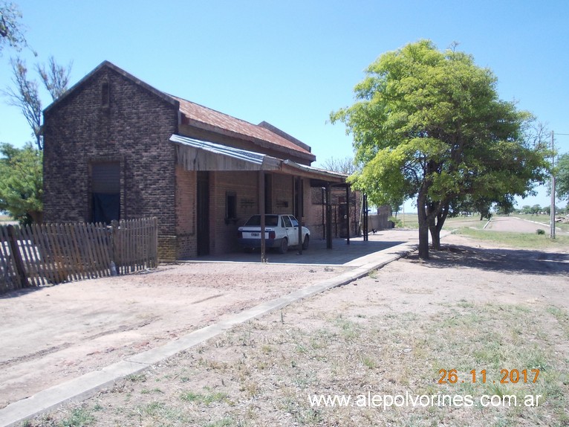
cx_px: 284
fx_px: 624
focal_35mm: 38
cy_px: 214
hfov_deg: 49.0
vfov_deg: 37.7
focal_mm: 5.3
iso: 80
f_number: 6.2
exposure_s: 1/160
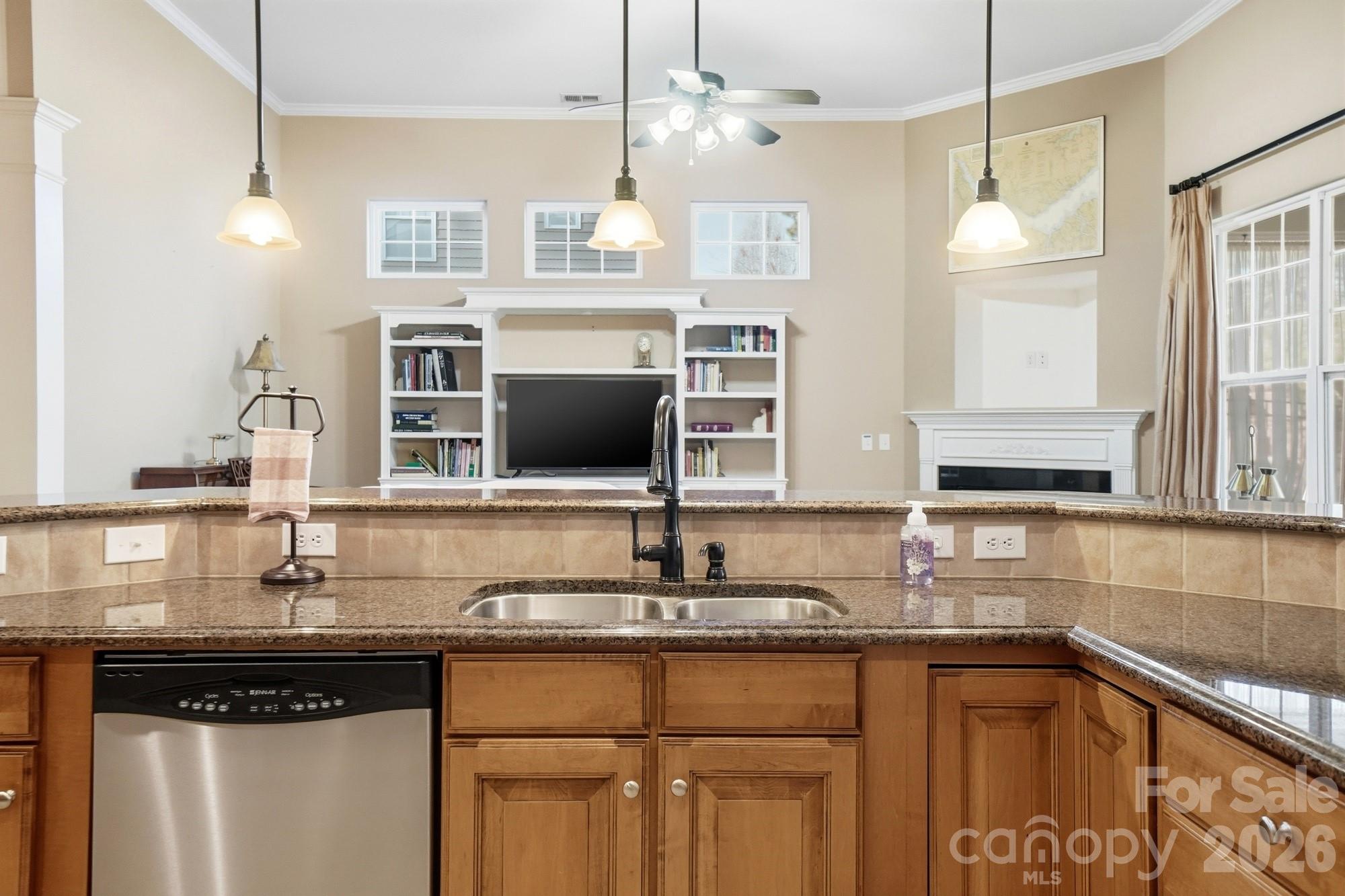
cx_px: 672
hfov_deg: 67.4
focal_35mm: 27
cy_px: 448
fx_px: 1009
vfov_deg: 47.9
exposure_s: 1/50
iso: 100
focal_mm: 18
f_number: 4
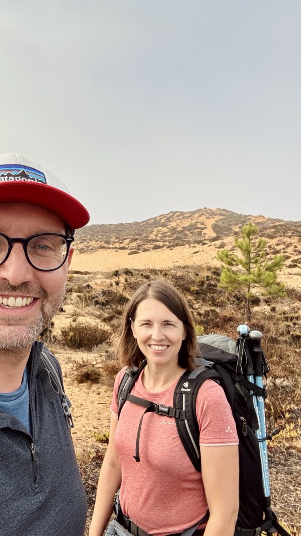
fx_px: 440
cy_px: 240
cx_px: 81
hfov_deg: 37.0
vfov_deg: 62.5
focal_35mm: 31
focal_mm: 2.69
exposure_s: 1/487
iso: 25
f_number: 1.9
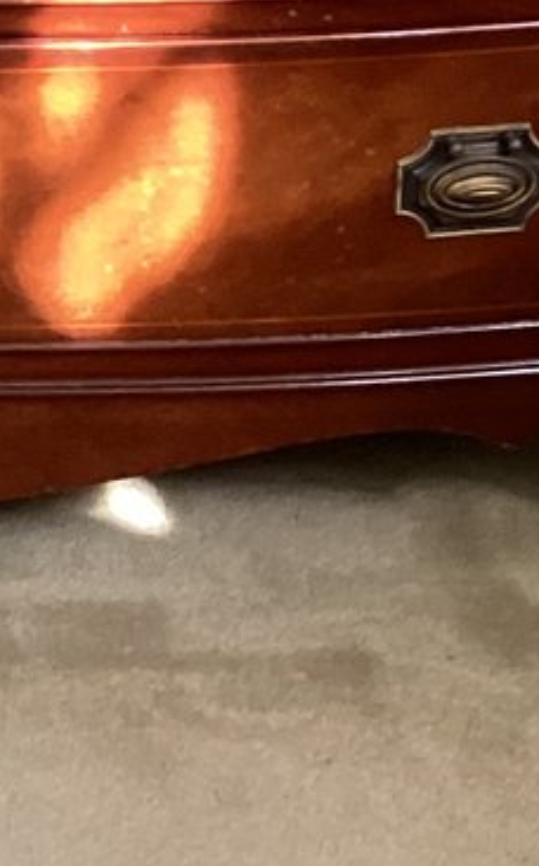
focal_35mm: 136
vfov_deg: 14.7
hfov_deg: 9.3
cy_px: -285
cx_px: -316
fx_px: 3204
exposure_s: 1/40
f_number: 2.4
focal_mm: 3.3
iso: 320
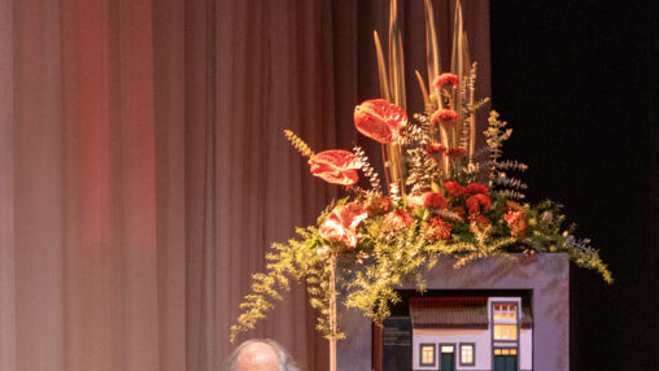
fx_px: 3653
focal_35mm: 209
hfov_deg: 10.3
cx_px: 330
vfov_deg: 5.8
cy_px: 479
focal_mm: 132
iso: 6400
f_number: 5.2
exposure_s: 1/50
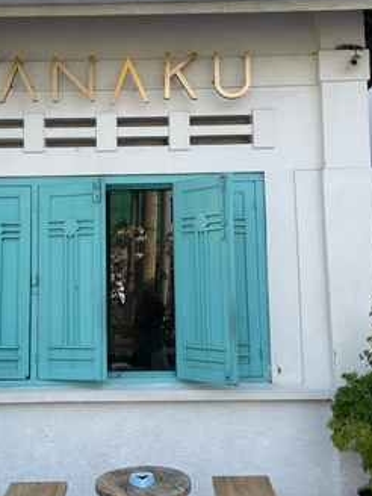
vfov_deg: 46.8
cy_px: 237
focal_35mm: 40
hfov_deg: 35.7
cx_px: 135
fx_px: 573
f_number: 1.6
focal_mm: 4.2
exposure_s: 1/703
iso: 32
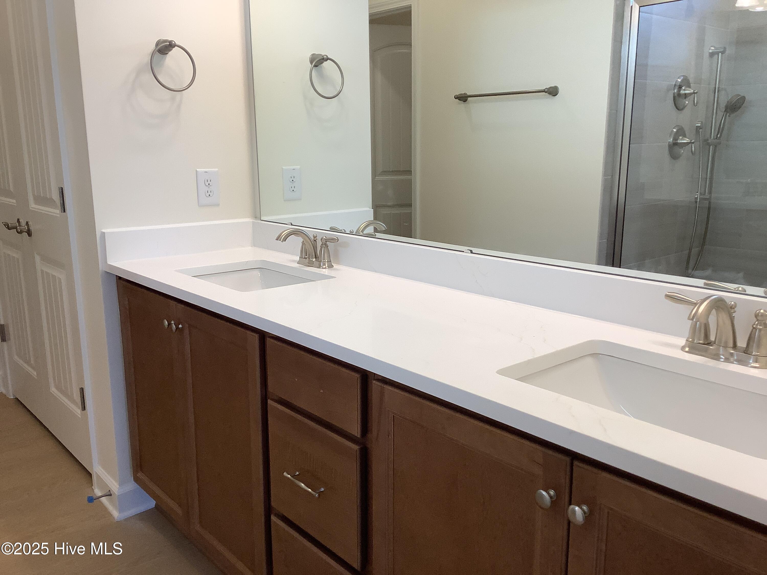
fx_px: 687
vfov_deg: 45.4
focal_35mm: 31
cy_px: 288
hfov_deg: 58.4
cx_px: 384
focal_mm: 3.3
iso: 64
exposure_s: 1/120
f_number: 2.4
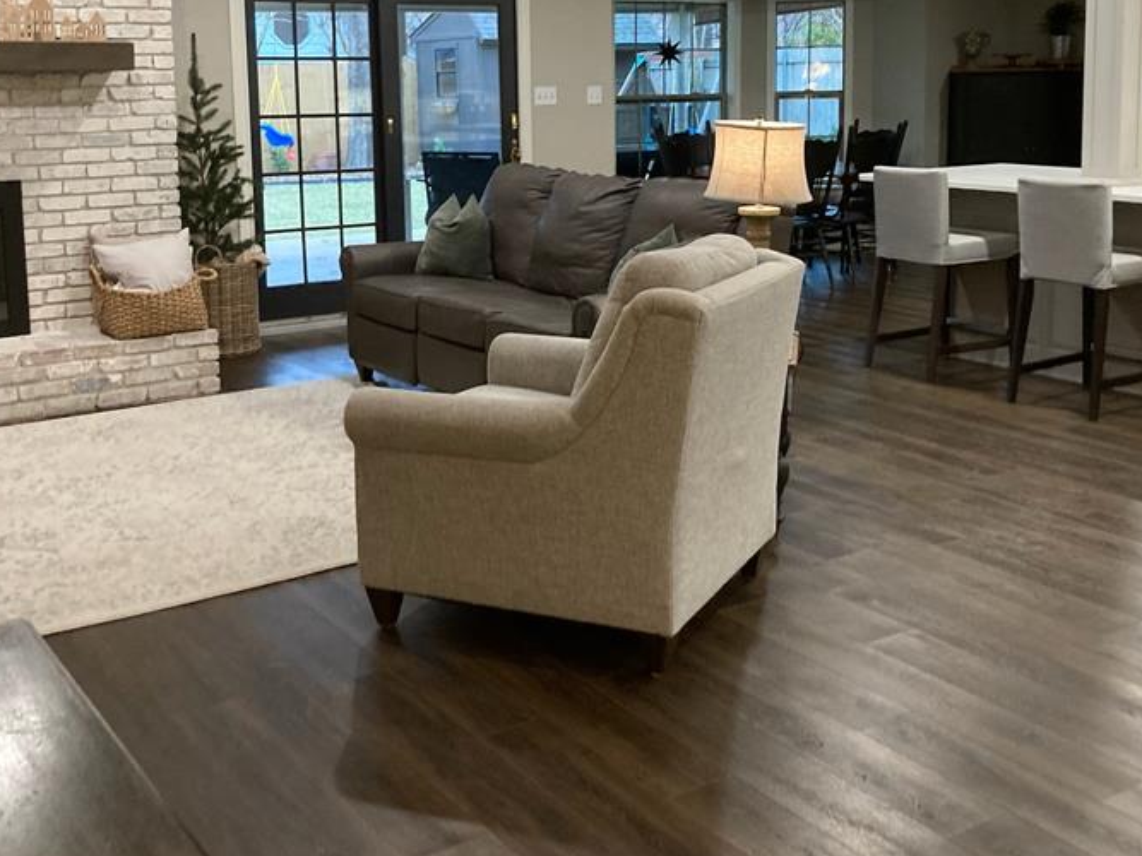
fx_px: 1418
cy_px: 270
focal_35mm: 43
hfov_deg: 43.9
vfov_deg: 33.2
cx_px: 582
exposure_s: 1/40
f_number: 1.8
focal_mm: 3.99
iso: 250
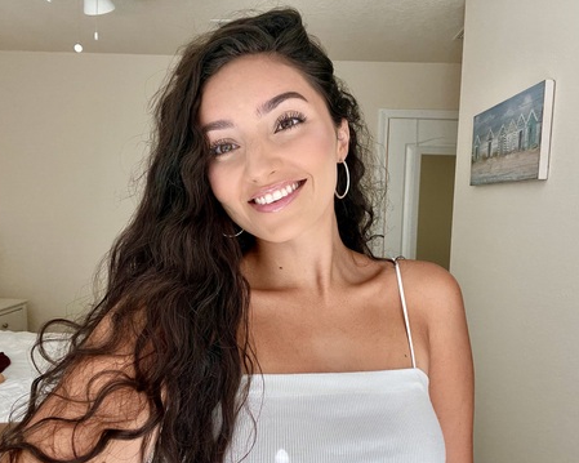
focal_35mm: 25
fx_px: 428
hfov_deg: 68.0
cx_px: 313
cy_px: 241
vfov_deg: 56.8
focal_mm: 2.71
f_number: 2.2
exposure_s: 1/60
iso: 100
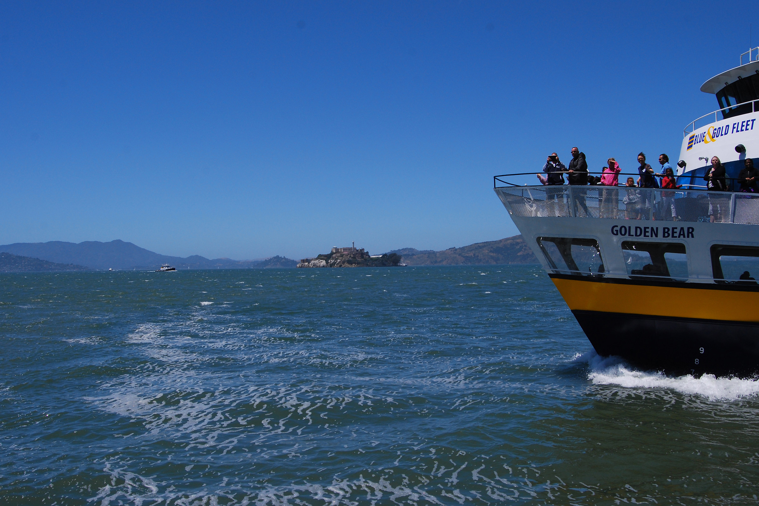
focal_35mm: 34
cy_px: 253
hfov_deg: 55.1
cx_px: 380
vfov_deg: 38.4
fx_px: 727
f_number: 11
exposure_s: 1/500
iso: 200
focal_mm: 23
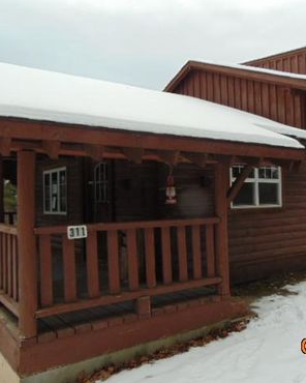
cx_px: 184
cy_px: 192
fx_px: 374
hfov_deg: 44.3
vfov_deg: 54.2
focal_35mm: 33
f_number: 3
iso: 80
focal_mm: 4.5
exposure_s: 1/320
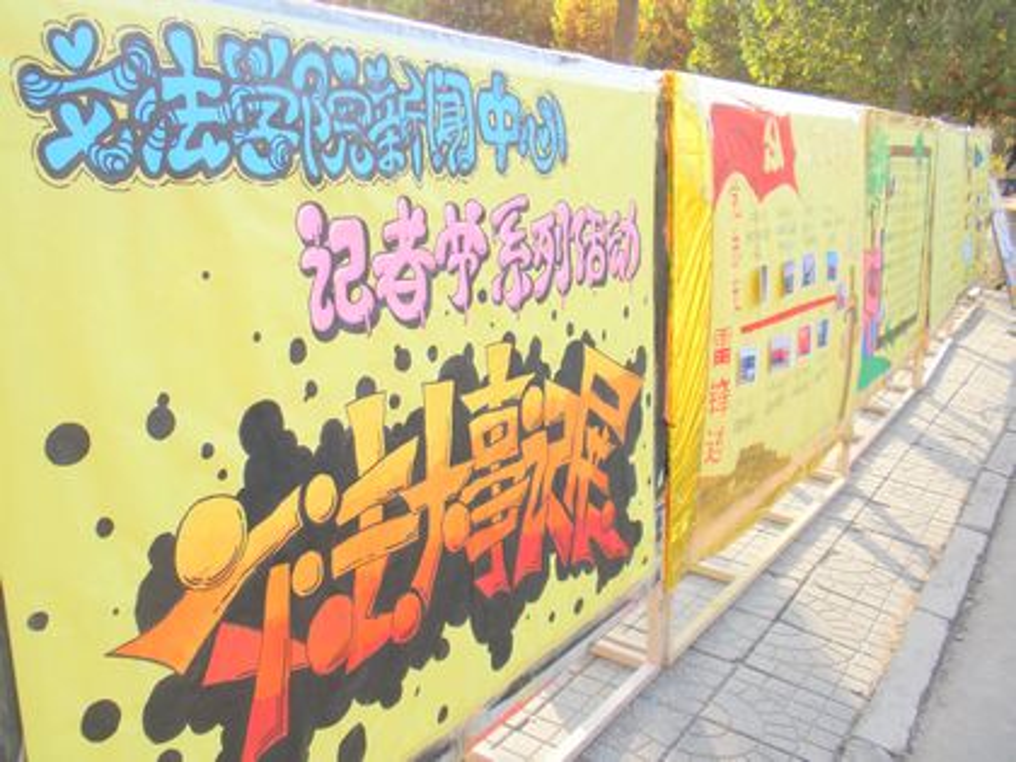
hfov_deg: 50.1
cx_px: 508
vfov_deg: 38.7
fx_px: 1086
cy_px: 381
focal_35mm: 37
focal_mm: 6.6
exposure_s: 1/160
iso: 64
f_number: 3.5
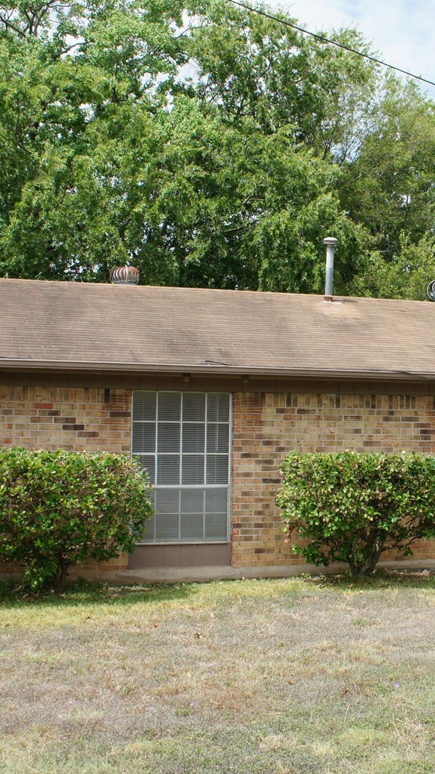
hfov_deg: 25.3
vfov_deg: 44.8
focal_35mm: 46
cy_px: 381
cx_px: 393
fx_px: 940
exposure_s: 1/160
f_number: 11
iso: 200
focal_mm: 19
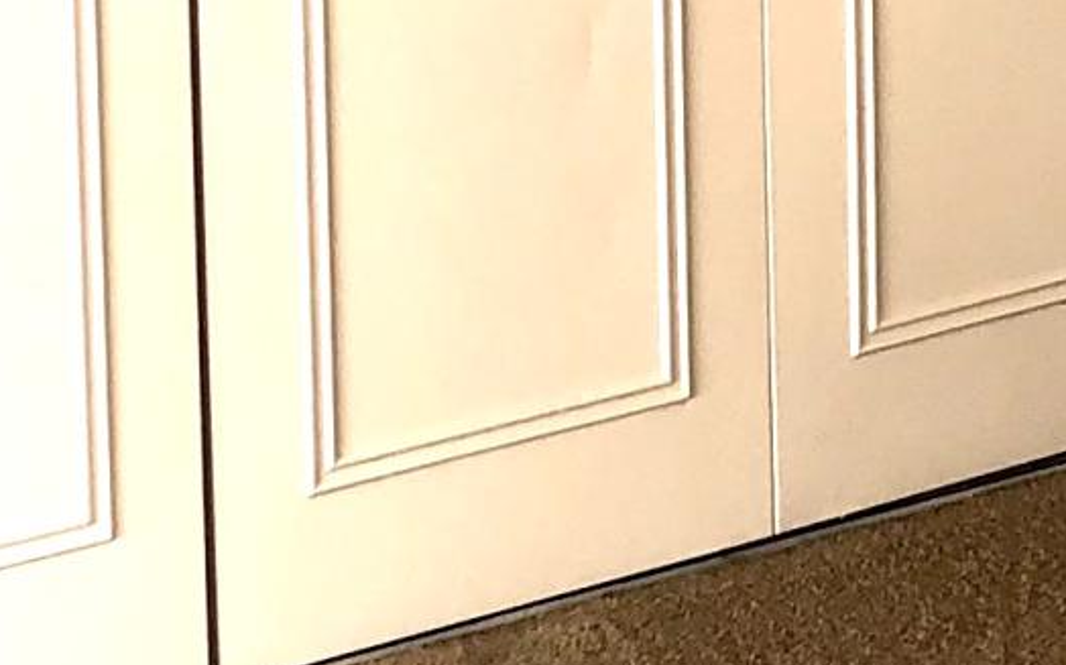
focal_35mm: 170
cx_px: 1192
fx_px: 4937
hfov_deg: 12.1
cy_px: -807
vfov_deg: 7.3
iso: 20
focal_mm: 4
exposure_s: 1/204
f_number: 1.8
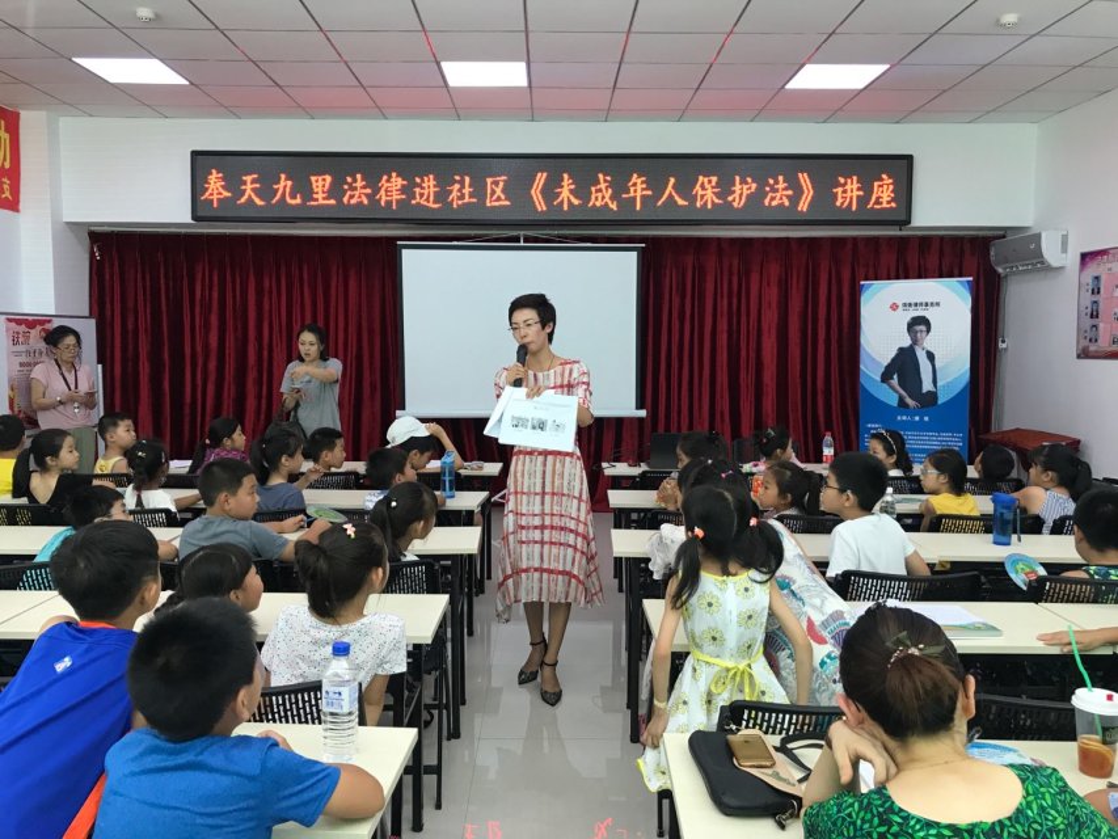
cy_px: 420
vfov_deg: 49.8
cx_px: 559
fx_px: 904
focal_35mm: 28
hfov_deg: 63.4
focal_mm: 3.99
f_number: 1.8
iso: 32
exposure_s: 1/29
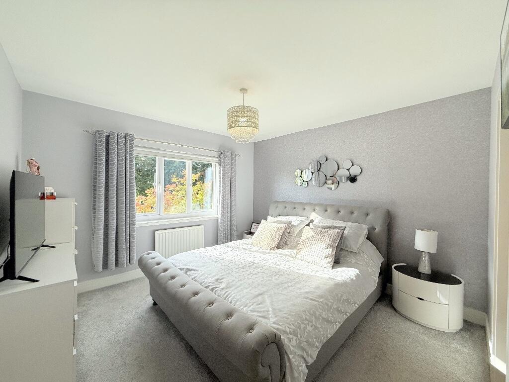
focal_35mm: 14
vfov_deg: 85.7
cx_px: 254
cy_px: 191
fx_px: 206
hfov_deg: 102.1
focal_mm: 2.22
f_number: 2.2
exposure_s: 1/328
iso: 50
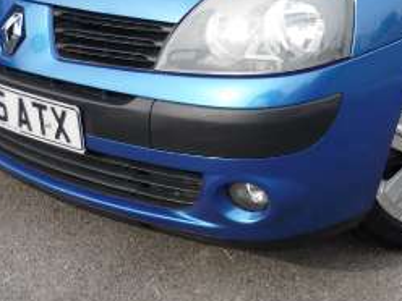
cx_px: 413
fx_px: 987
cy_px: -37
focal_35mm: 85
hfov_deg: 22.1
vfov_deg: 16.8
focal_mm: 5.5
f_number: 2.8
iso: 100
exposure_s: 1/400
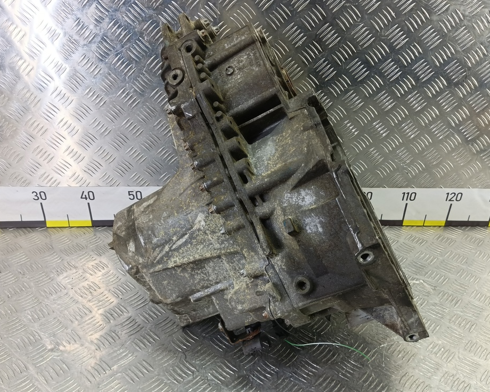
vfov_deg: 56.8
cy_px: 193
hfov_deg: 68.1
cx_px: 257
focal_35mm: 25
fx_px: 363
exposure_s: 1/50
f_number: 1.6
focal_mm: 4.11
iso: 180
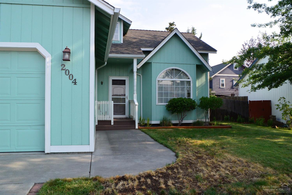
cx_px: 146
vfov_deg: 47.9
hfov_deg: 67.4
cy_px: 98
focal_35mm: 27
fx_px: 219
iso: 160
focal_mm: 10
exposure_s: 1/640
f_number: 4.5
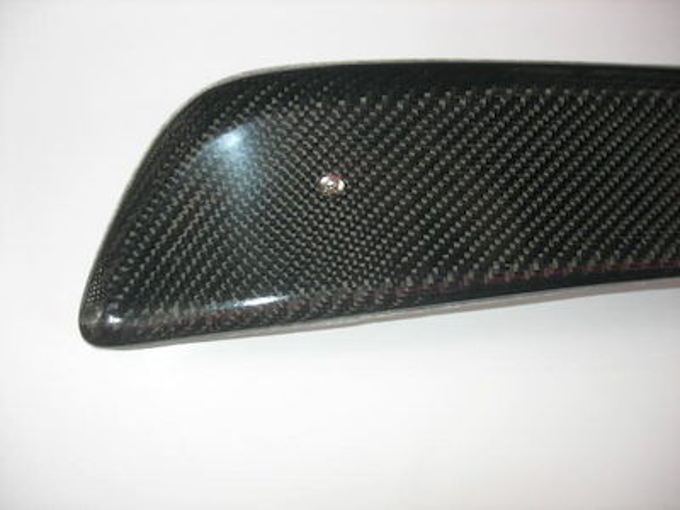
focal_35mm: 38
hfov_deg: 49.0
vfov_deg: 37.7
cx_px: 340
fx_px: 746
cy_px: 255
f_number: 2.8
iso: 64
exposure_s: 1/30
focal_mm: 7.8
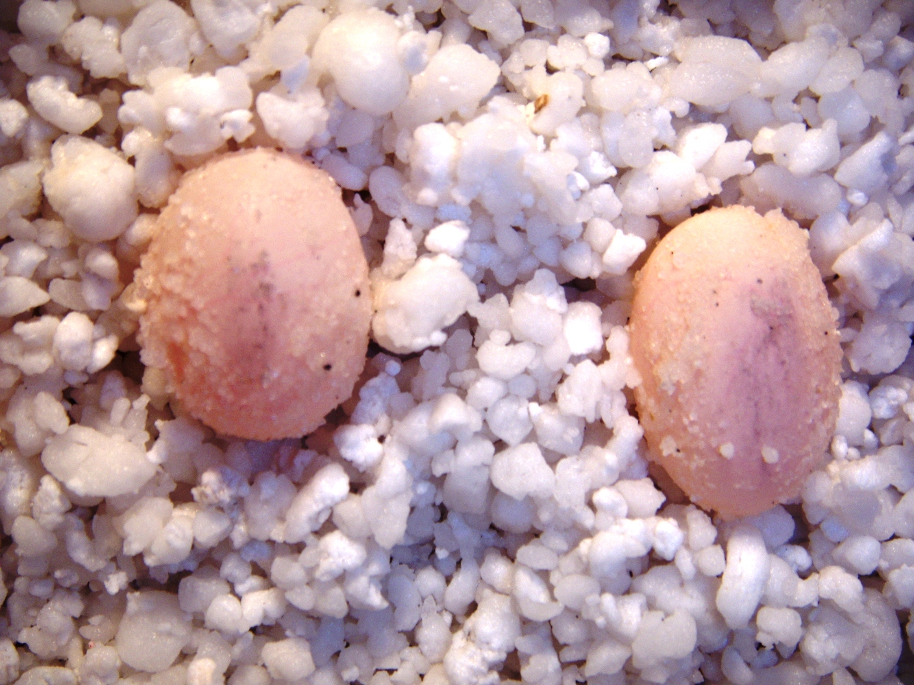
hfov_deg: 49.0
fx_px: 1003
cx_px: 457
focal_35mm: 38
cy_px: 342
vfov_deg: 37.7
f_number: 3.5
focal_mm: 6.4
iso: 64
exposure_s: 1/30.3
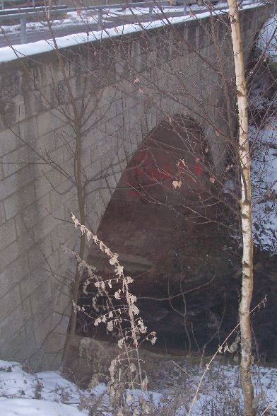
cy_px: 208
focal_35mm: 42
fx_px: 485
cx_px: 138
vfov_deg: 46.4
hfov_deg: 31.9
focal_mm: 7
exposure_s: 1/60
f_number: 3
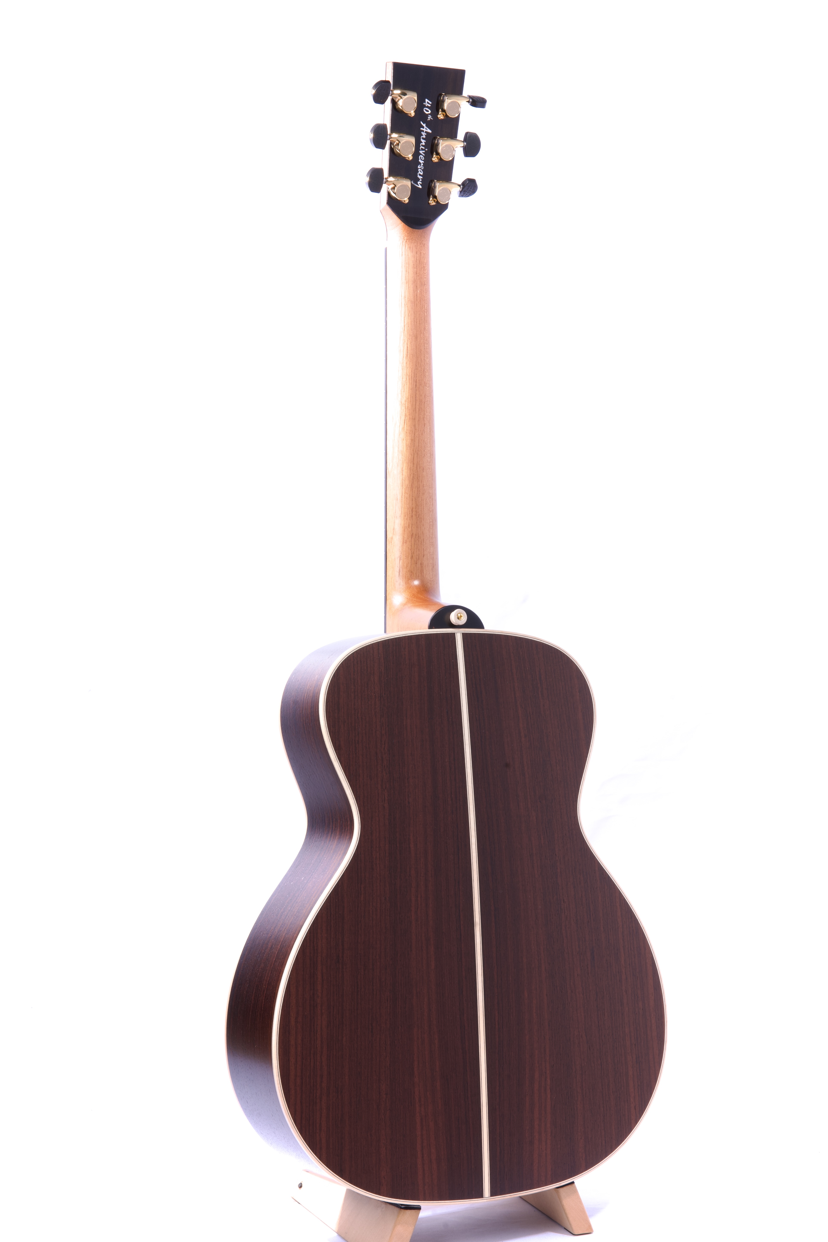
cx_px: 414
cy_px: 621
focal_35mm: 66
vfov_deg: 30.5
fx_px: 2277
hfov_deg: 20.6
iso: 100
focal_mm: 66
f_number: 20
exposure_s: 1/50
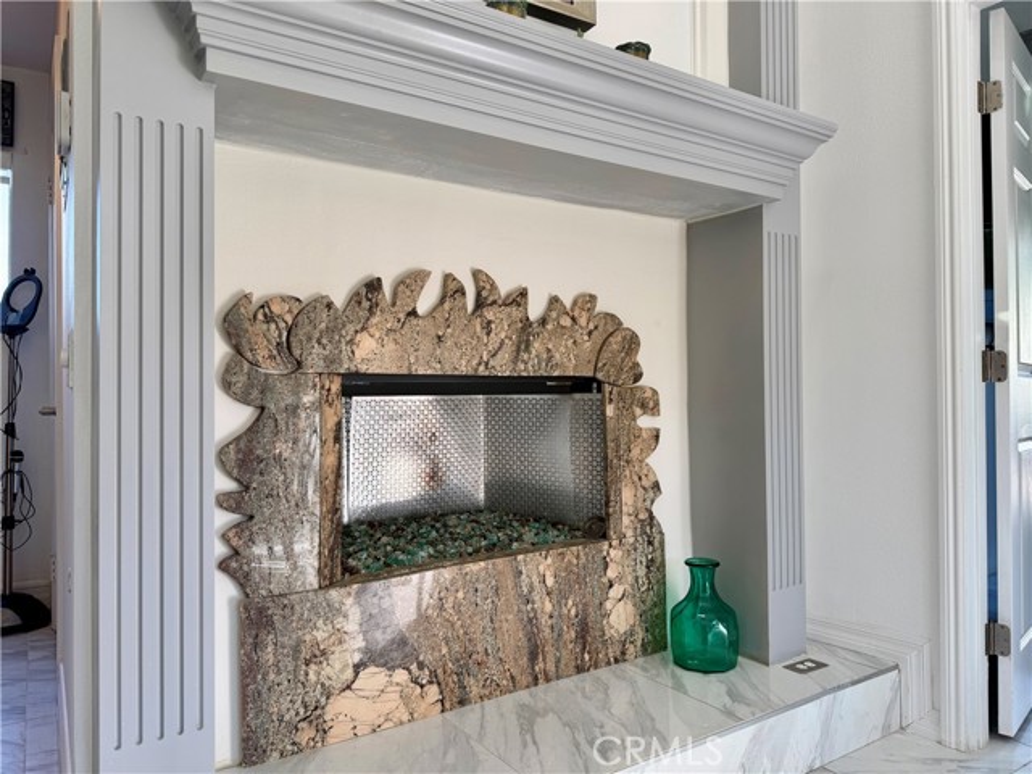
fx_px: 716
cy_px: 387
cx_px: 516
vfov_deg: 56.8
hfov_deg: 71.6
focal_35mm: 24
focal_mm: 6.76
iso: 50
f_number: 1.78
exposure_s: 1/120
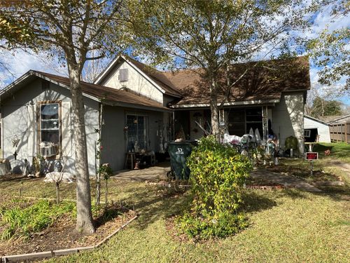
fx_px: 283
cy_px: 132
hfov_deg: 63.4
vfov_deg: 49.7
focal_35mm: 28
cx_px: 175
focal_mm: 3.99
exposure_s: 1/1350
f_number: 1.8
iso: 32
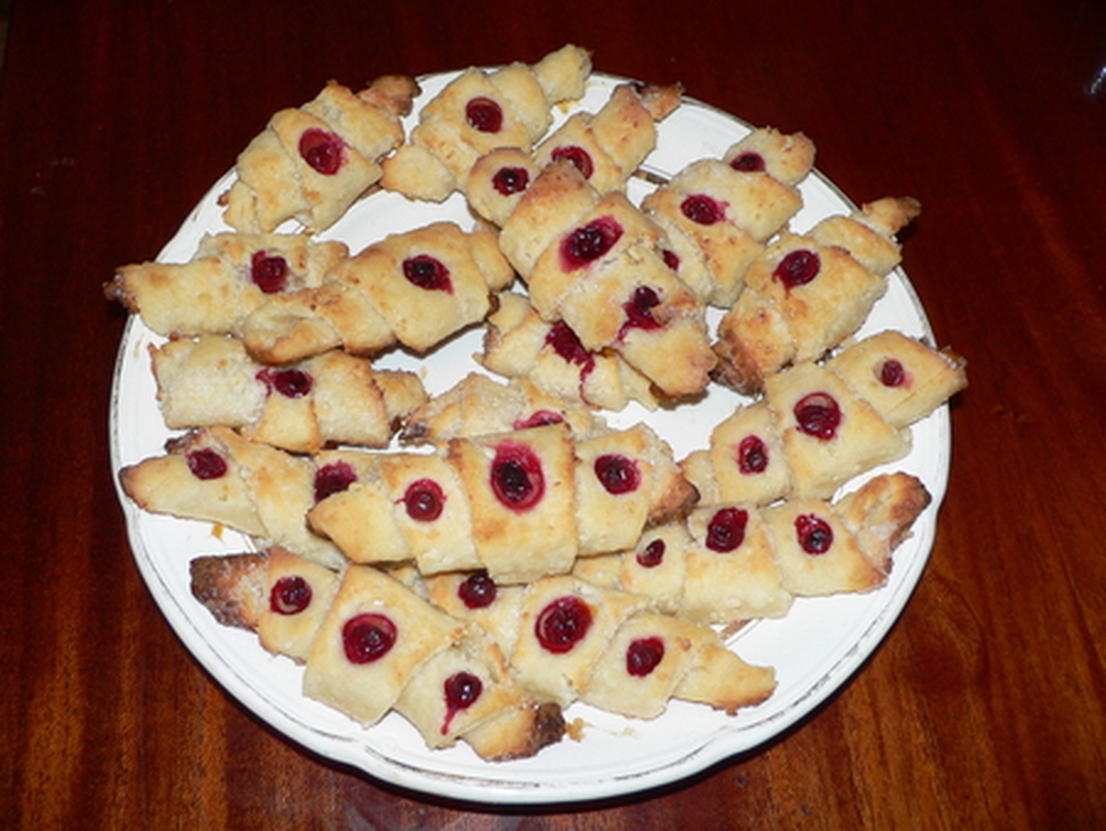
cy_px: 416
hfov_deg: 52.6
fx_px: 1119
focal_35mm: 35
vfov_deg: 40.7
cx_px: 553
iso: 100
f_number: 2.8
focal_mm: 4.6
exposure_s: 1/60
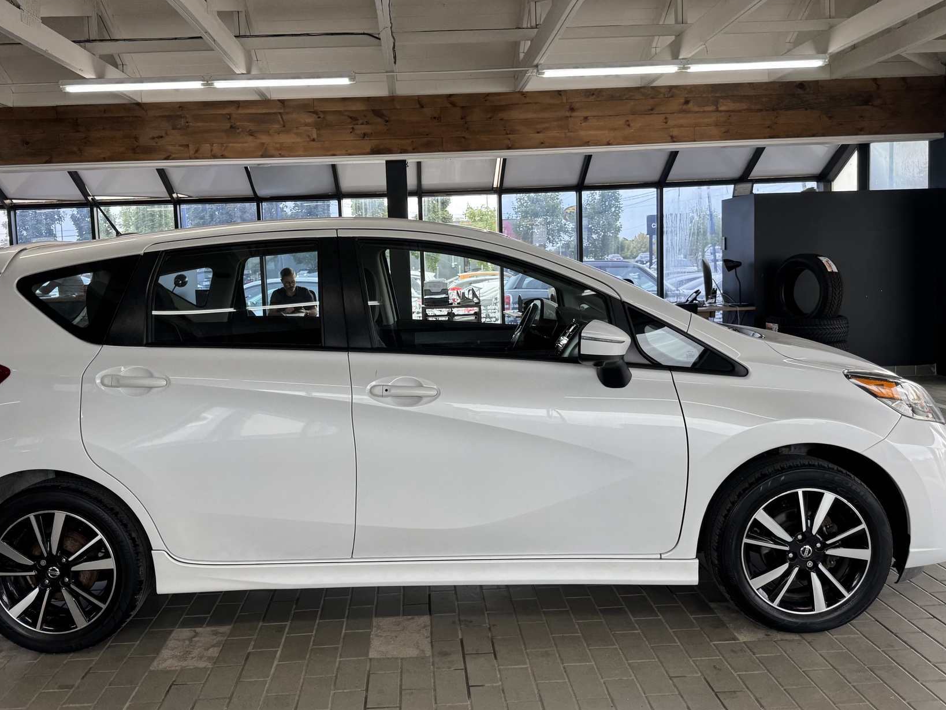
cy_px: 333
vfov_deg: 46.8
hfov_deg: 59.9
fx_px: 820
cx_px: 434
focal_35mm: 30
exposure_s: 1/198
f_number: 1.78
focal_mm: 6.76
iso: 64
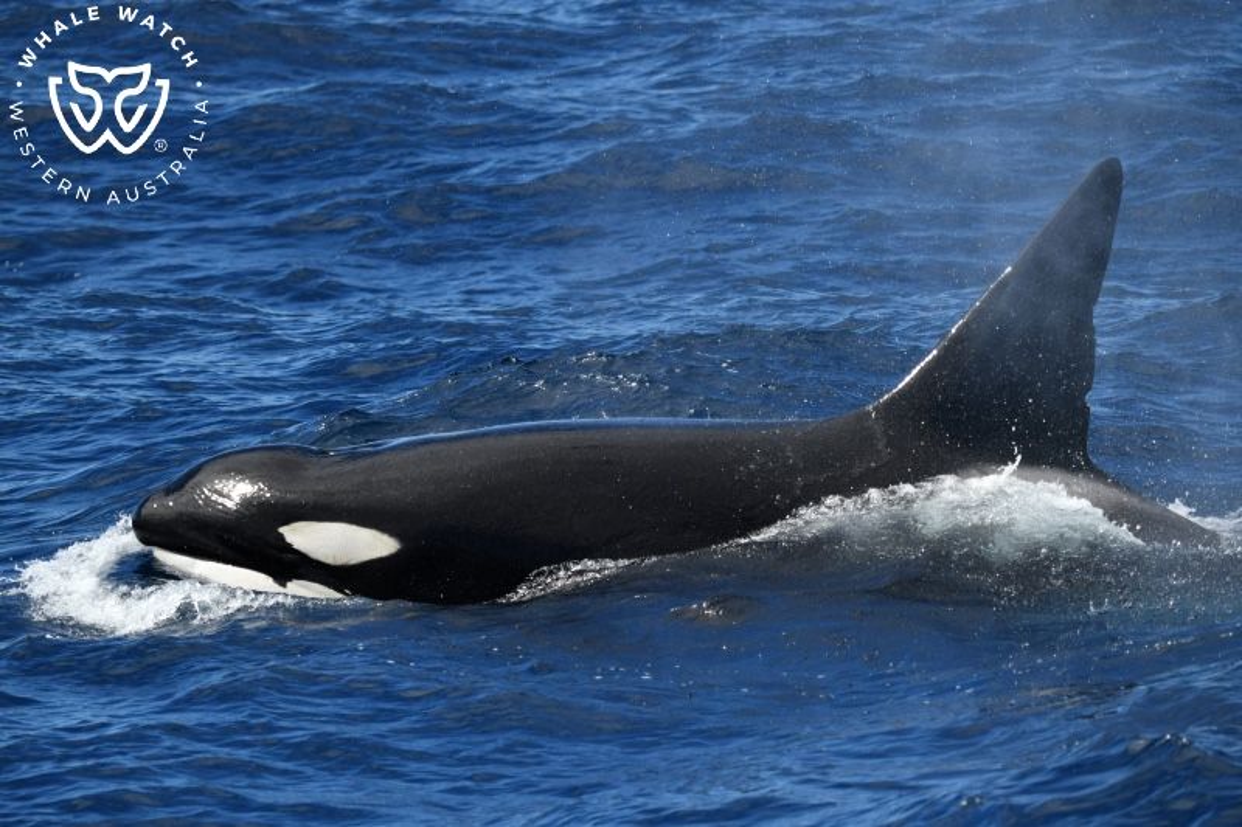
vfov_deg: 4.9
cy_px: 414
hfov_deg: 7.4
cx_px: 621
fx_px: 9657
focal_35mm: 280
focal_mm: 280
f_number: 5.6
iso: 1000
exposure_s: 1/8000
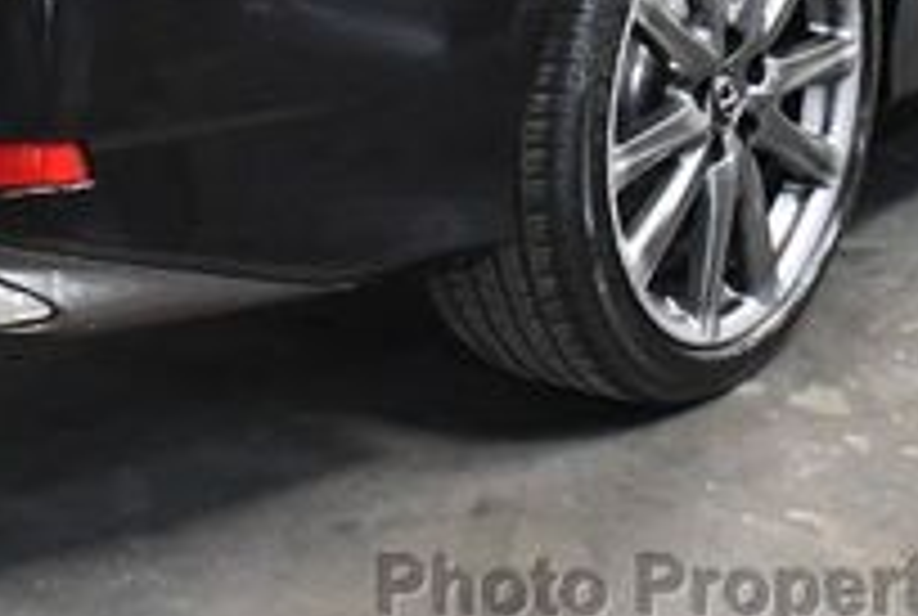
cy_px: -290
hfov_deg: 14.8
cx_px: 310
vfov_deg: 9.7
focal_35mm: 138
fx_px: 3527
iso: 2000
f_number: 3.8
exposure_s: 1/125
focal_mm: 22
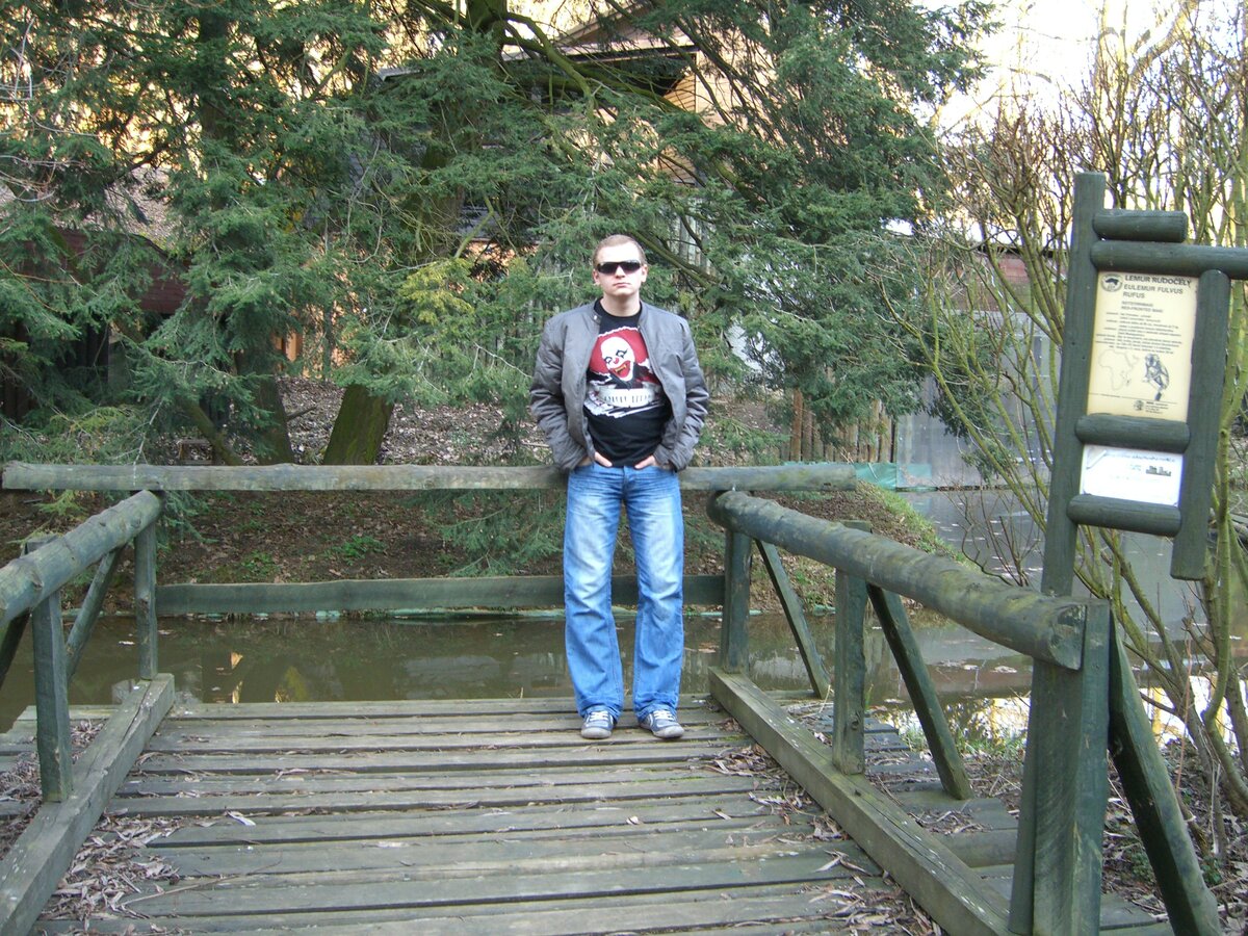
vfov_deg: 37.7
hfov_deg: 49.0
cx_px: 624
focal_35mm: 38
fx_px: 1370
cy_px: 468
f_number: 2.8
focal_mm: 7.9
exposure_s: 1/60
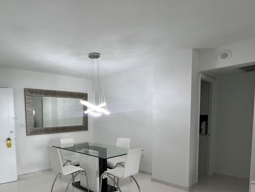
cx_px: 87
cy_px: 132
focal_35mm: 23
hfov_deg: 71.9
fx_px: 169
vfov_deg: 57.2
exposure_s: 1/120
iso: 100
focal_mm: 1.57
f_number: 1.8
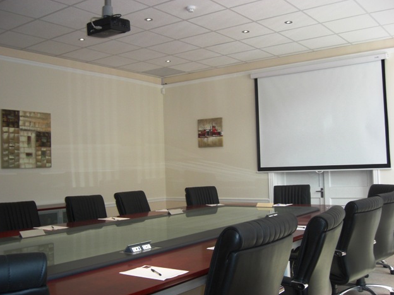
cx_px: 194
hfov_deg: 47.9
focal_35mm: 39
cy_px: 146
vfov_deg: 36.8
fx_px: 444
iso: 200
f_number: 2.8
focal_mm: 7.9
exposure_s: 1/60
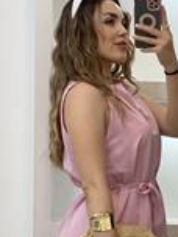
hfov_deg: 10.5
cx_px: 128
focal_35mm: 141
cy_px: 255
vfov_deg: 13.7
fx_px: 967
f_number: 2
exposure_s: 1/100
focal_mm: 6
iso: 80
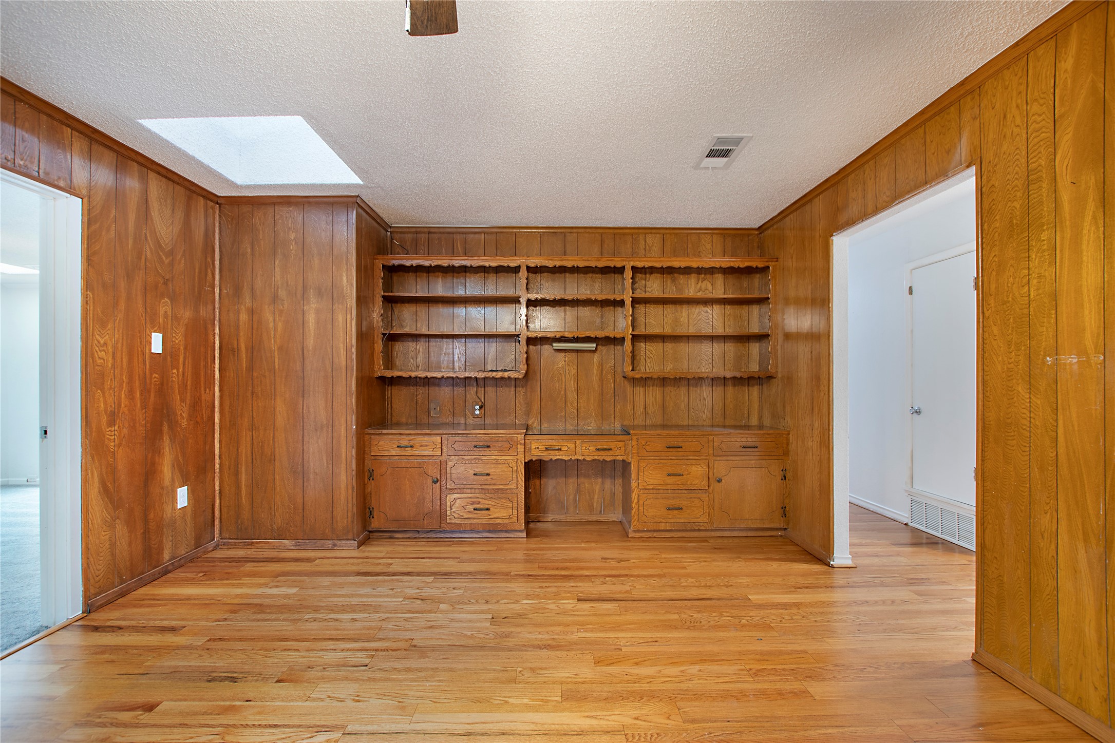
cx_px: 558
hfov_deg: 100.4
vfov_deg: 77.3
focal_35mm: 15
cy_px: 372
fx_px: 465
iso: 100
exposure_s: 1/1.25
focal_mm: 10
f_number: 5.6
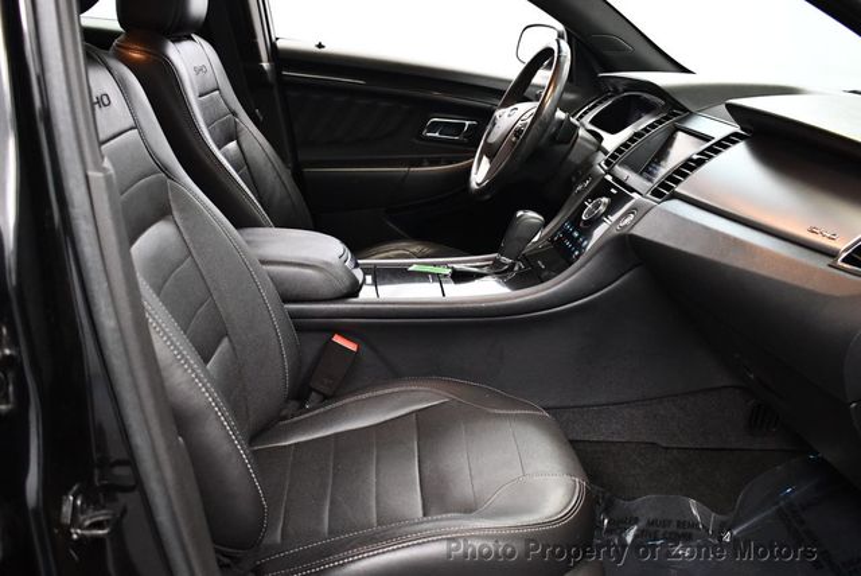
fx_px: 862
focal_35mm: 36
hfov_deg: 53.1
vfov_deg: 36.9
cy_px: 288
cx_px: 430
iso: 3200
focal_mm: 18
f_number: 3.5
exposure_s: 1/100
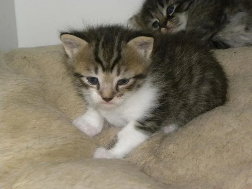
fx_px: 692
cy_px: 94
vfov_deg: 15.6
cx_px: 126
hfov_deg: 20.7
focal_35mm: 95
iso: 400
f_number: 4
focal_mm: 16.9
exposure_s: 1/30
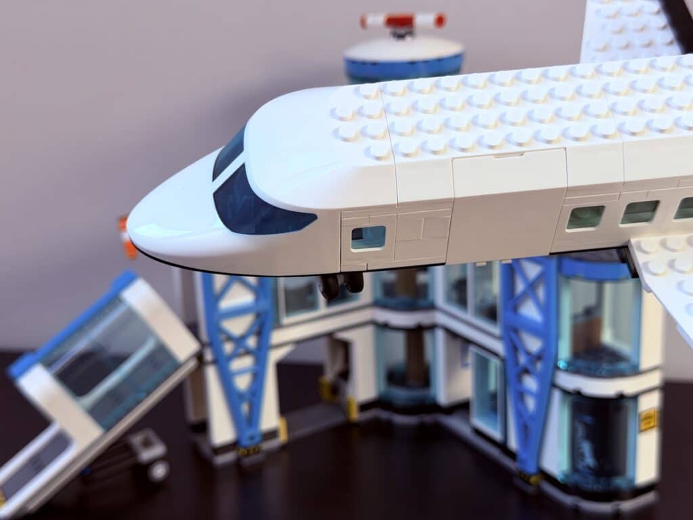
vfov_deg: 30.3
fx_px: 961
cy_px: 260
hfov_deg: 39.7
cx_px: 346
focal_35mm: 48
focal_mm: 6.76
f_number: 1.78
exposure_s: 1/121
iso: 64
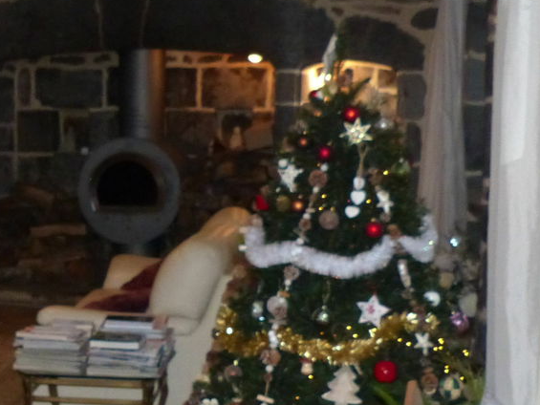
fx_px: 1326
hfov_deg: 22.2
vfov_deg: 17.3
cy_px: 268
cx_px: 9
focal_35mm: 85
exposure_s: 1/60
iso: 400
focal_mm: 5.4
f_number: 2.8
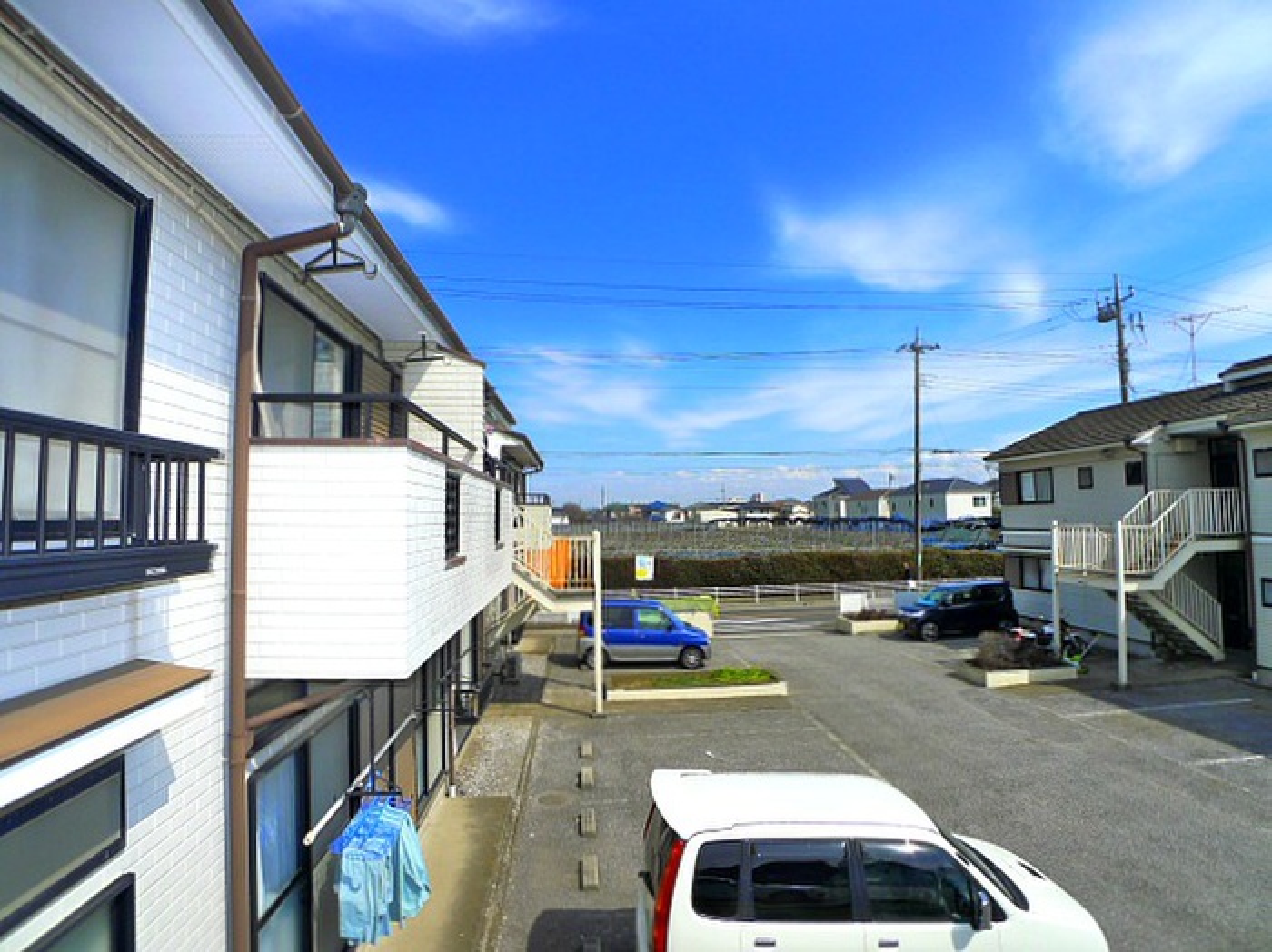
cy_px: 476
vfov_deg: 56.8
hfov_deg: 71.6
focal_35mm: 24
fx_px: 881
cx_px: 636
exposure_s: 1/800
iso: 400
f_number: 4
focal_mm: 5.1
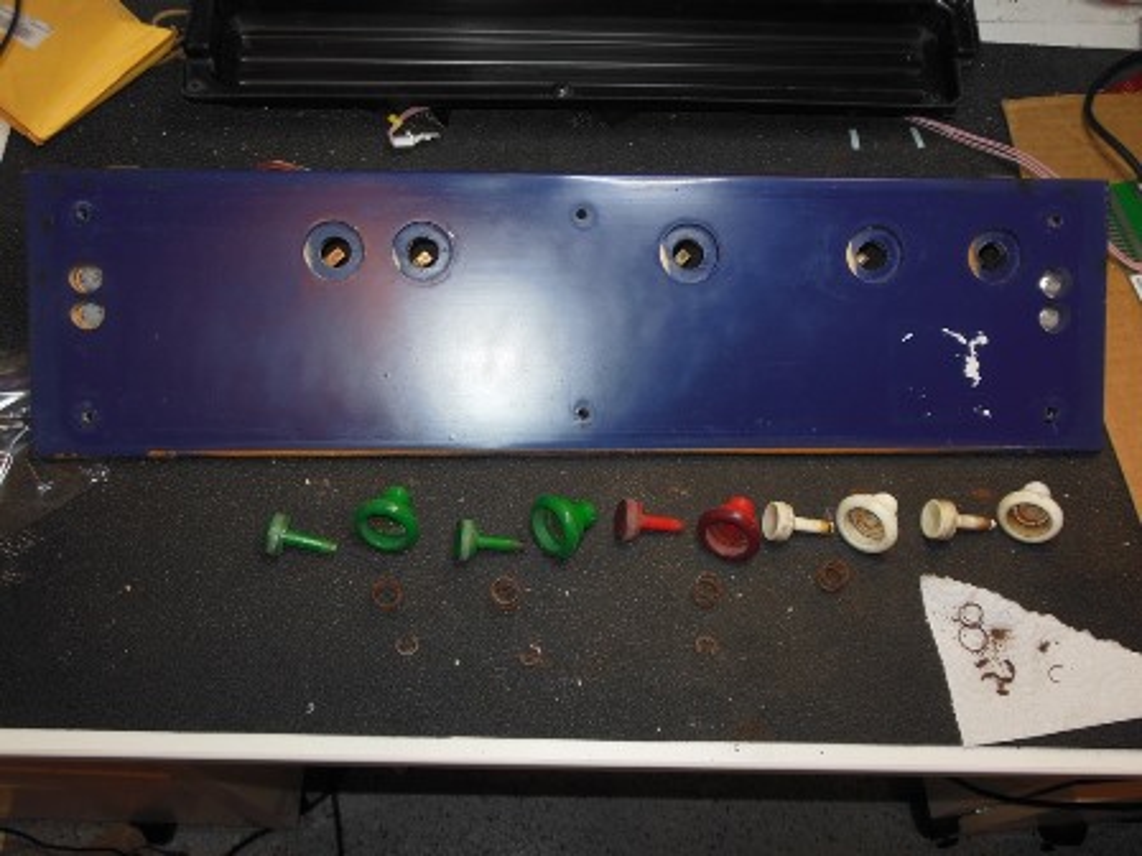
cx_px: 571
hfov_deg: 55.4
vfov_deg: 42.9
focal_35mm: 33
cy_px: 428
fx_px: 1089
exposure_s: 1/30
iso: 125
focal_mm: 6
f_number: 3.5
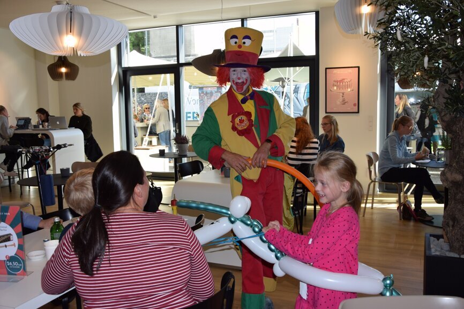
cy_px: 154
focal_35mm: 33
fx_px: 425
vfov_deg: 40.0
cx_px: 232
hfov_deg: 57.2
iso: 360
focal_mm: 22
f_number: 5.6
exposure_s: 1/125
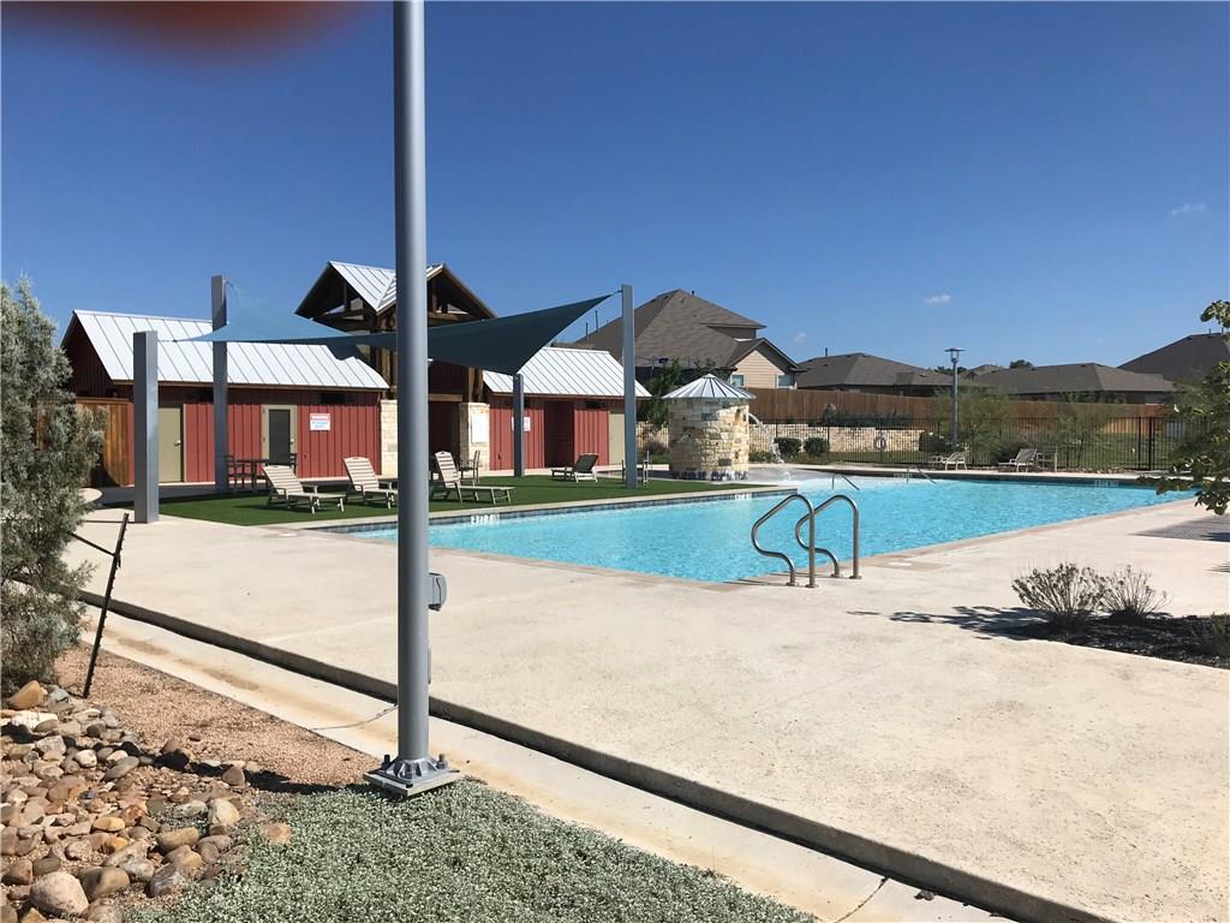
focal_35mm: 28
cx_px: 615
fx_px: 995
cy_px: 462
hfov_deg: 63.4
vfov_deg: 49.7
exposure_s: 1/5051
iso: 25
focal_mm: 3.99
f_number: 1.8
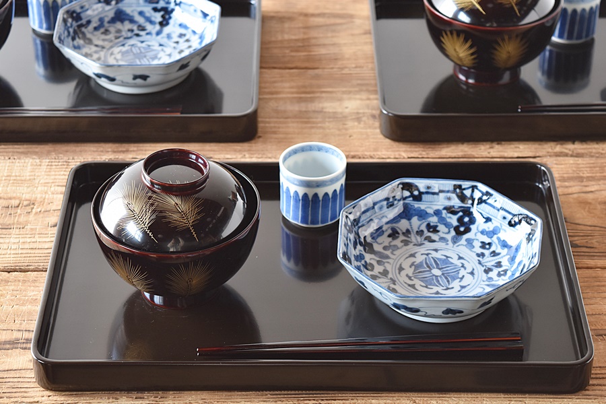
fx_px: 1389
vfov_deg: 16.6
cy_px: 202
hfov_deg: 24.6
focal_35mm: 82
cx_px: 303
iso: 400
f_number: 6.3
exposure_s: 1/3
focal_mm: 55
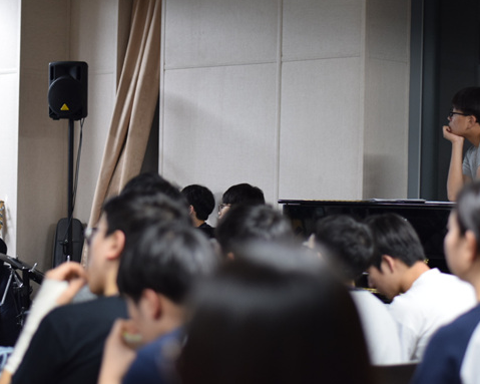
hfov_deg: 20.4
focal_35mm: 94
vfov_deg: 16.4
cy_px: 176
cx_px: 282
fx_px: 1335
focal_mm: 50
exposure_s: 1/80
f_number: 1.8
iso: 800
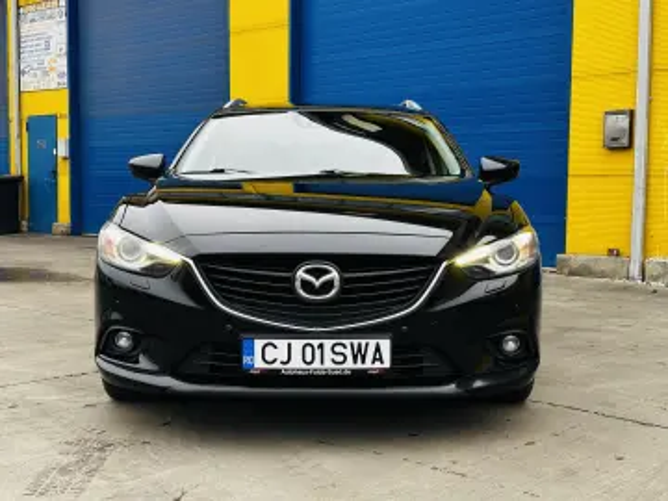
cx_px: 334
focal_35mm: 48
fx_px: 926
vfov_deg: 30.3
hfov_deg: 39.7
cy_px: 250
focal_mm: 6.86
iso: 64
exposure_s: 1/395
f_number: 1.78
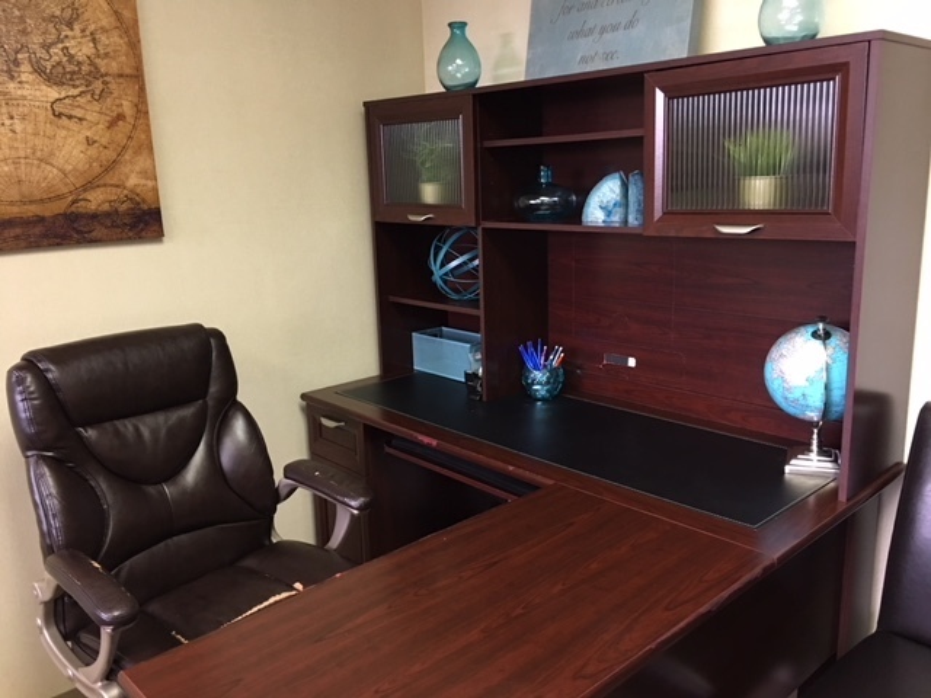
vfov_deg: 48.2
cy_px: 349
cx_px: 466
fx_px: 780
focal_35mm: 29
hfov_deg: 61.7
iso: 80
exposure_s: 1/10
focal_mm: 4.15
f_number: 2.2
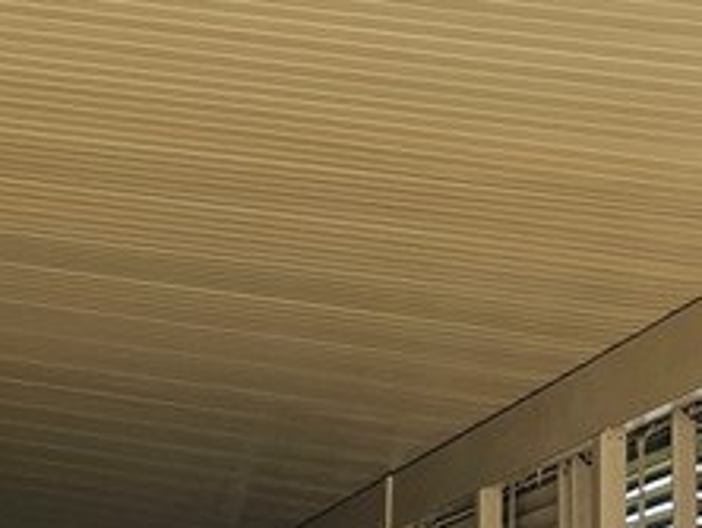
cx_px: -459
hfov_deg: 16.3
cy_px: 797
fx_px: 2152
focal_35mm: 106
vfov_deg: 13.2
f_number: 1.8
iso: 32
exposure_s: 1/529
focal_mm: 5.4
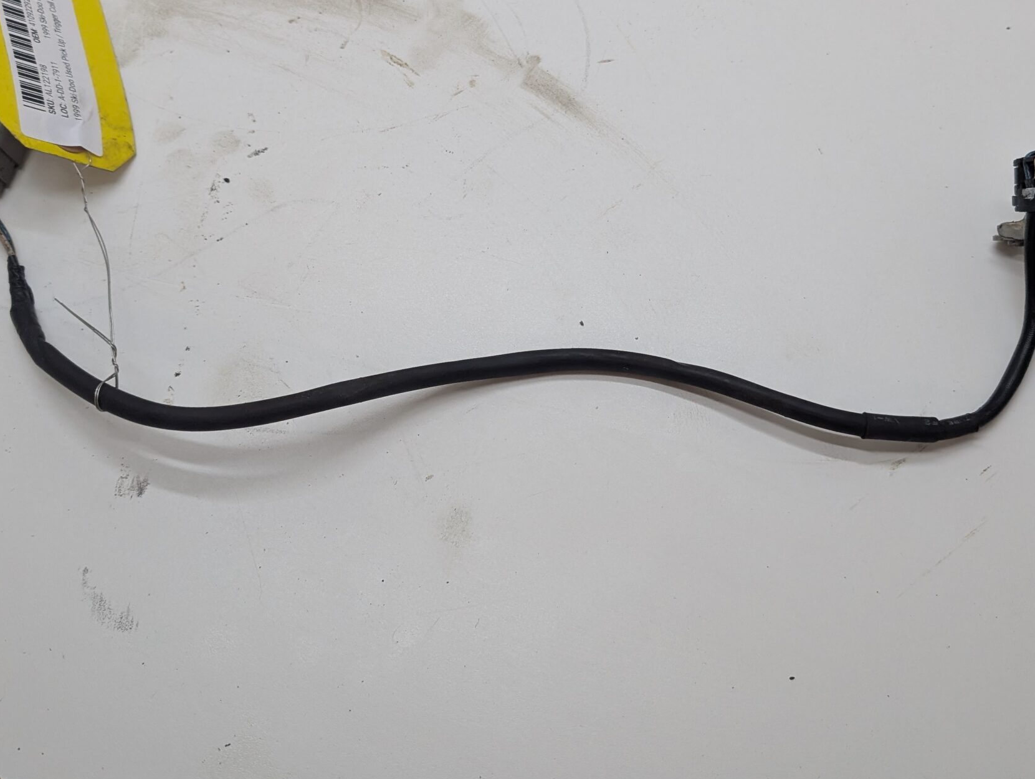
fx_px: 1108
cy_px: 331
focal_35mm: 37
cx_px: 566
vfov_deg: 38.7
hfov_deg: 50.0
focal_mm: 6.9
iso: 179
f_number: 1.68
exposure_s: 1/318
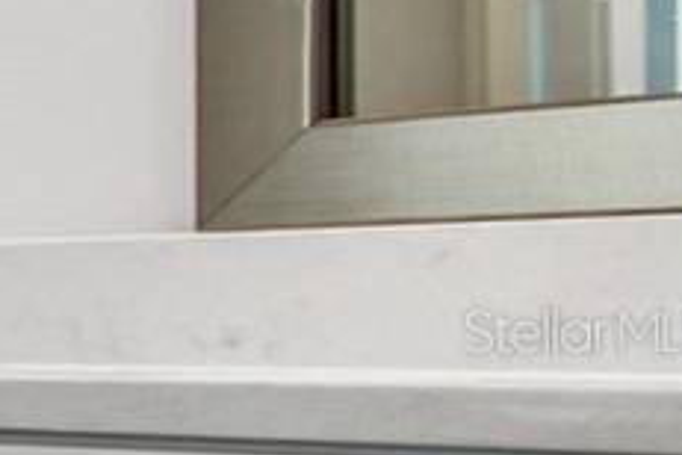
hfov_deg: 9.9
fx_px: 1970
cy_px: 331
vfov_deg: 13.1
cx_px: -1636
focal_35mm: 104
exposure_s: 1/25
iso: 100
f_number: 7.1
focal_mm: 10
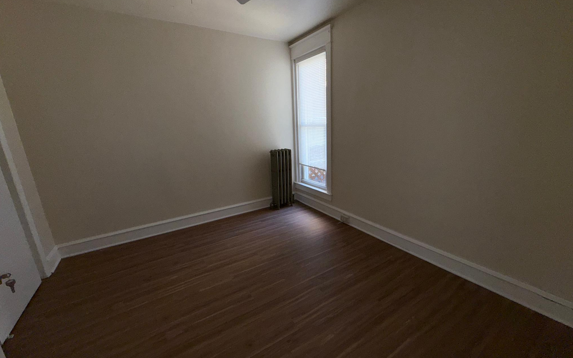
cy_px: 182
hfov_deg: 101.5
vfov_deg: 74.8
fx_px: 234
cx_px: 288
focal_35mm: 15
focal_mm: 2.22
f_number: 2.2
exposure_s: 1/122
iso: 40
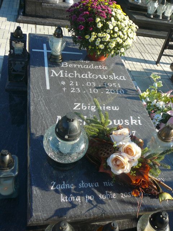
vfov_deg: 52.6
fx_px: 233
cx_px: 86
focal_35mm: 35
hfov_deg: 40.7
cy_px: 116
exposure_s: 1/500
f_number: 2.8
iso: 80
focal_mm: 5.2
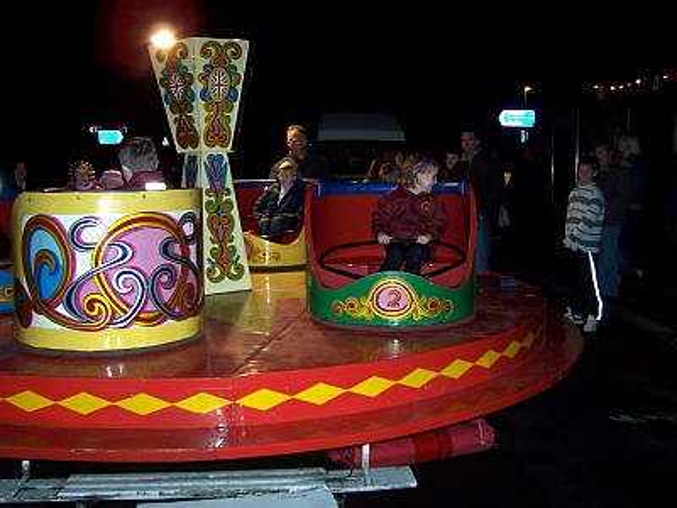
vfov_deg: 37.7
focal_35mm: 38
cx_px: 338
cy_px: 254
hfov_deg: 49.0
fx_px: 743
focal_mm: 6.3
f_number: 2.8
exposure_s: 1/60
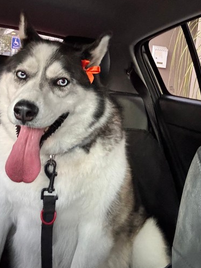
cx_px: 95
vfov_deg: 39.5
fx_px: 364
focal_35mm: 47
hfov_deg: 30.9
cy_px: 71
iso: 640
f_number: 1.9
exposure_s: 1/22
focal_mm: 2.69
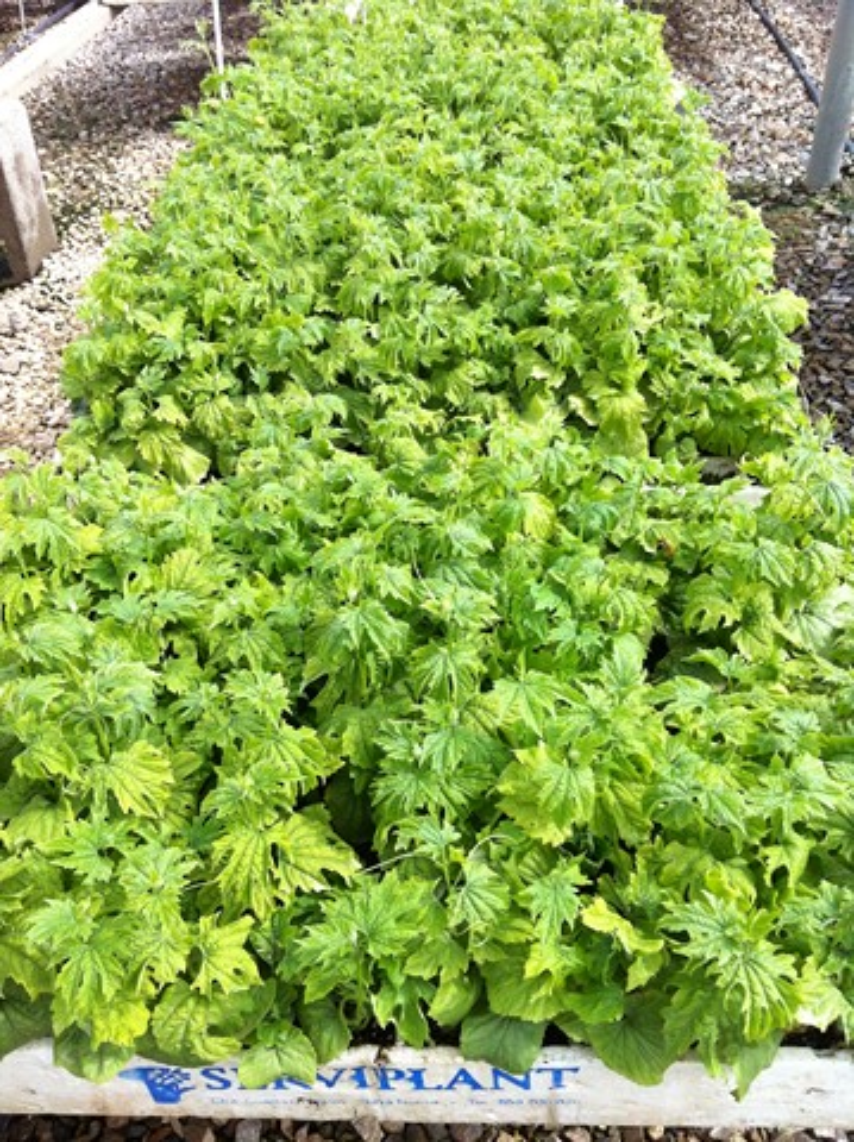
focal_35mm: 35
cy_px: 571
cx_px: 427
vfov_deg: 52.7
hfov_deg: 40.6
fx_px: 1153
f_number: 2.8
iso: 80
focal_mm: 3.85
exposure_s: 1/670
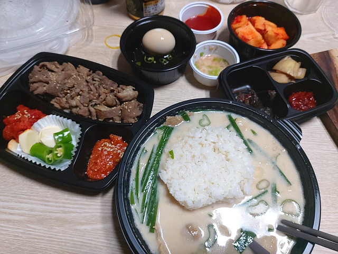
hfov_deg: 69.4
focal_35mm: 25
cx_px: 169
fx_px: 244
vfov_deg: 54.9
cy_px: 127
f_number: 2
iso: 200
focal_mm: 4.58
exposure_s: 1/30
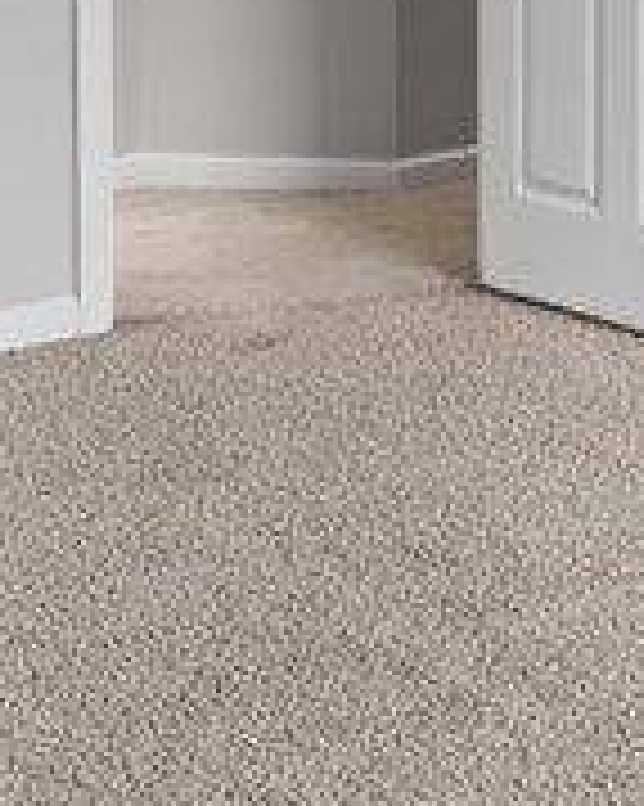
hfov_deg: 16.8
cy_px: -239
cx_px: 491
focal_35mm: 91
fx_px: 2170
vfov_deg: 19.4
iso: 320
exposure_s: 1/2.5
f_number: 8
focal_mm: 16
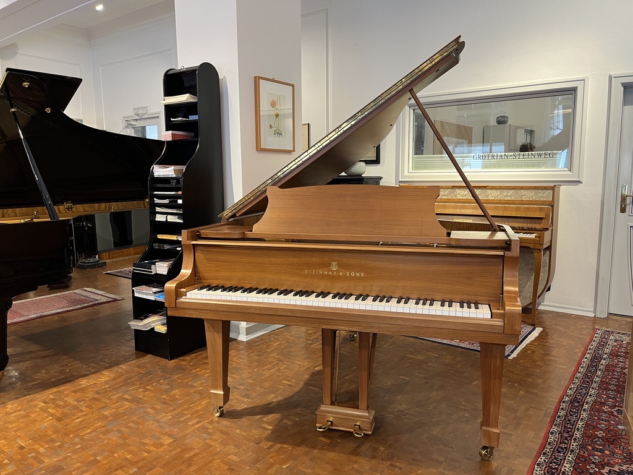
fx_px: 475
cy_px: 238
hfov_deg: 67.3
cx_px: 316
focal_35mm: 26
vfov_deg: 53.1
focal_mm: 5.1
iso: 100
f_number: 1.6
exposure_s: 1/50
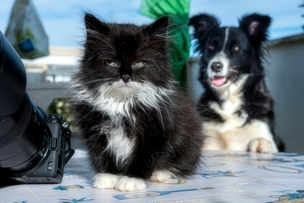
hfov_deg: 39.6
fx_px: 422
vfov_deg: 27.0
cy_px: 102
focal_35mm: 50
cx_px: 152
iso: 125
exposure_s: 1/160
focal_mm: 50
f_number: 11
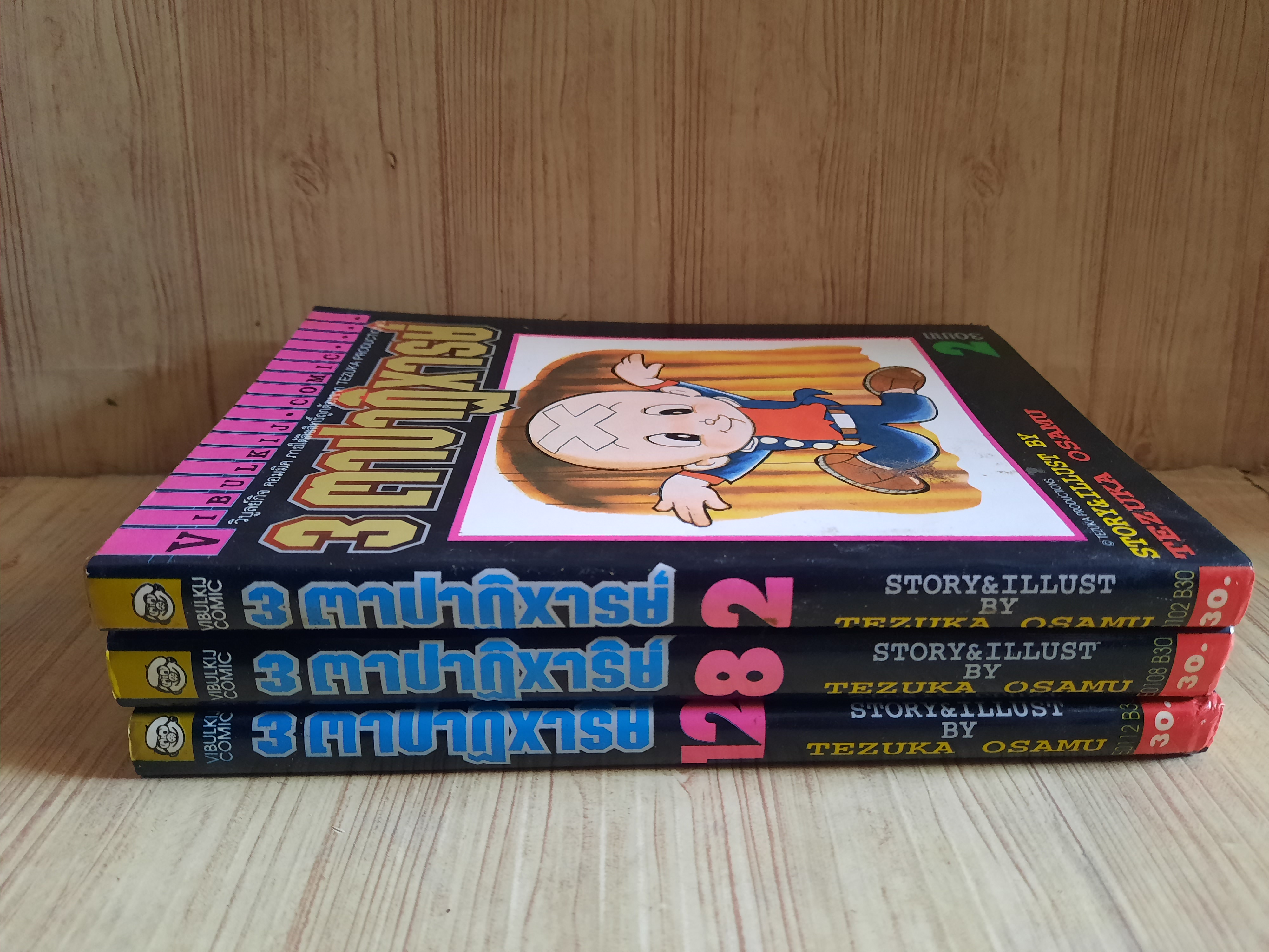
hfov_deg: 69.4
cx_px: 634
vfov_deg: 54.9
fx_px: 916
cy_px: 476
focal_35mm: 25
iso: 640
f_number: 2
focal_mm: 4.6
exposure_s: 1/25
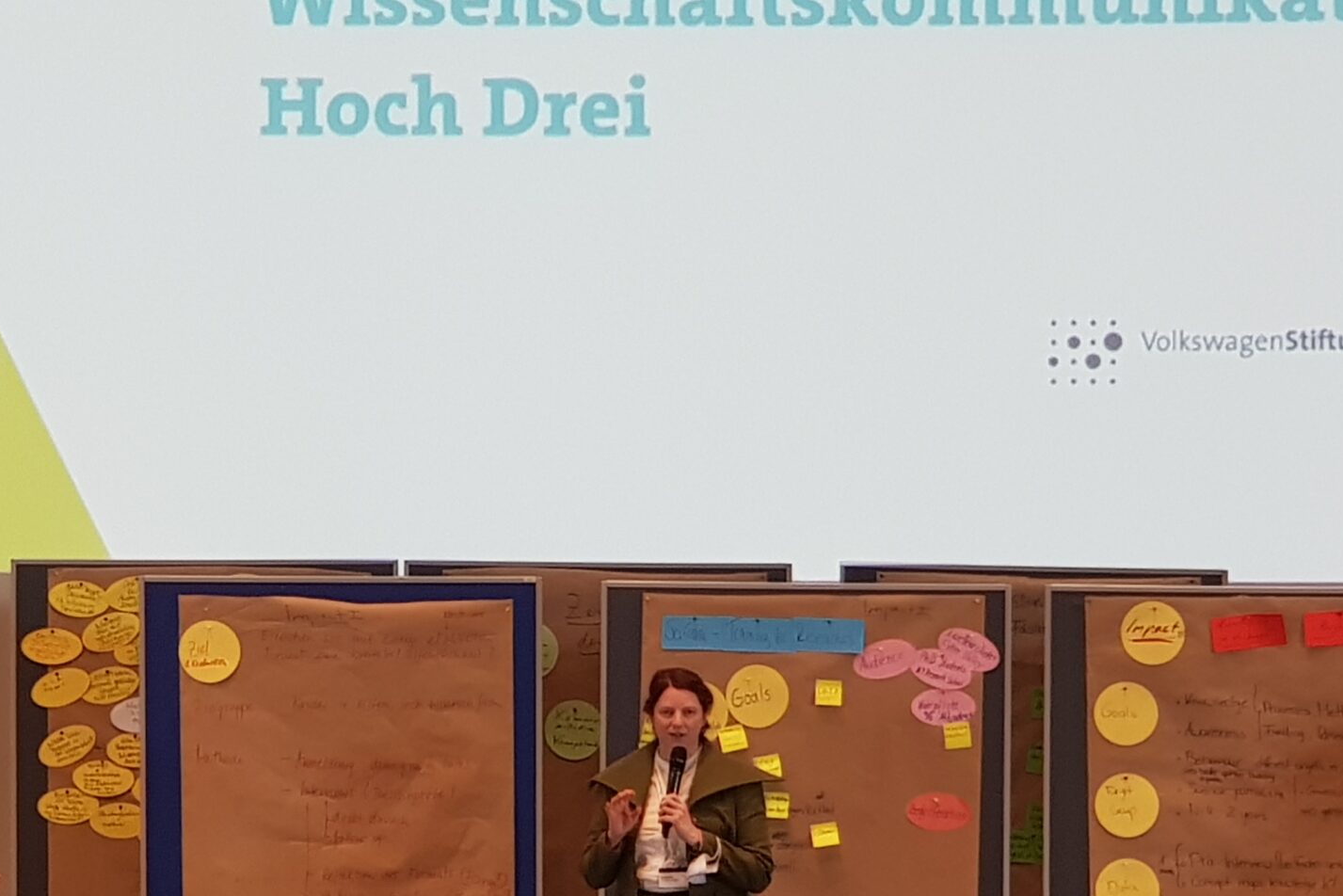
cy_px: 452
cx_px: 361
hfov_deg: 20.9
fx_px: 3619
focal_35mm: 97
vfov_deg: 14.1
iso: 64
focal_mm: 6
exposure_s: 1/30
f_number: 2.4
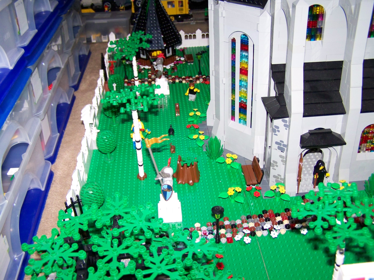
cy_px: 140
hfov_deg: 49.0
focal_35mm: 38
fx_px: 411
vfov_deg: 37.7
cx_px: 187
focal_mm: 6.3
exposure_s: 1/30
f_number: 2.8
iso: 200
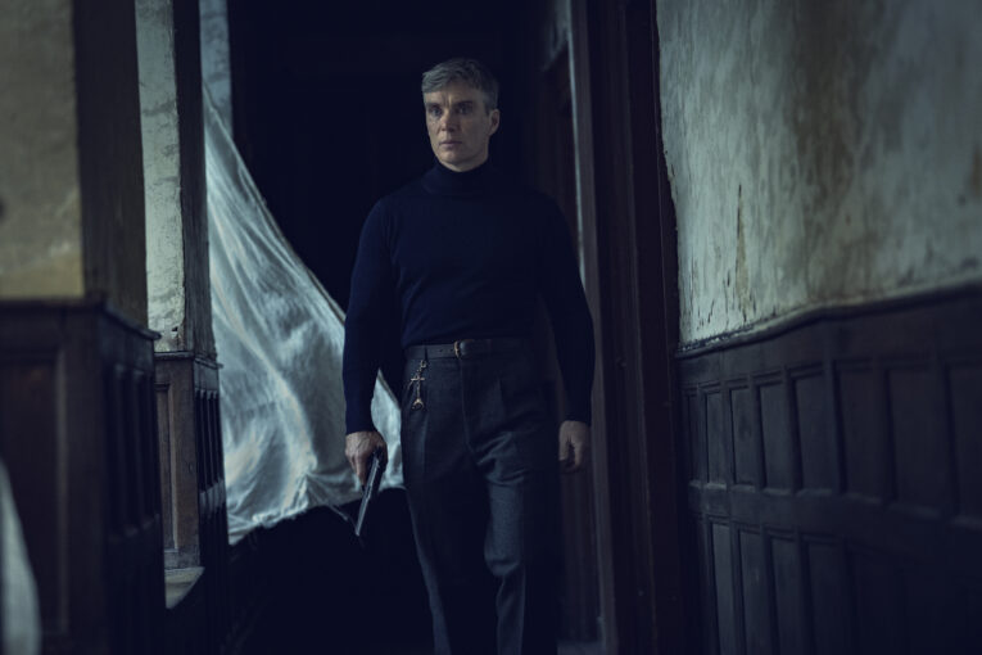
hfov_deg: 19.5
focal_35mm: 105
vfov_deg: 13.0
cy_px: 328
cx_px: 491
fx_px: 2864
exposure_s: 1/320
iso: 3200
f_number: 2.8
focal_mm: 105
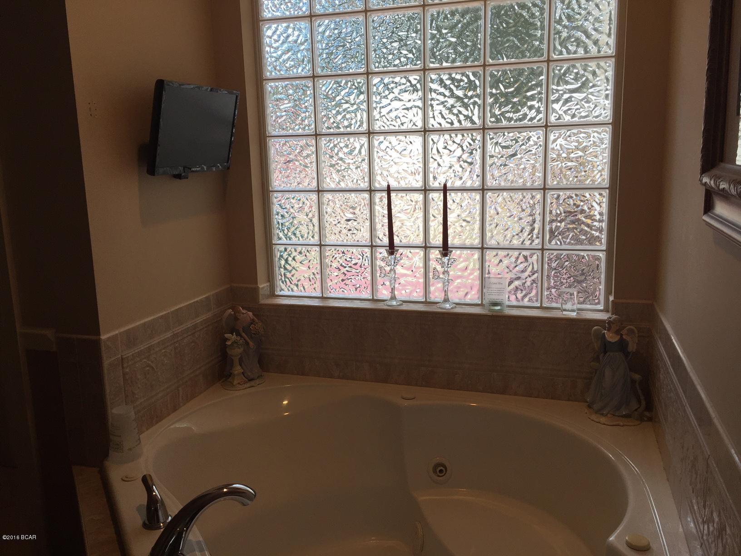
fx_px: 621
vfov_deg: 48.2
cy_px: 278
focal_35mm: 29
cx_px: 370
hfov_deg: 61.7
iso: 50
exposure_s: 1/120
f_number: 2.2
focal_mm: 4.15
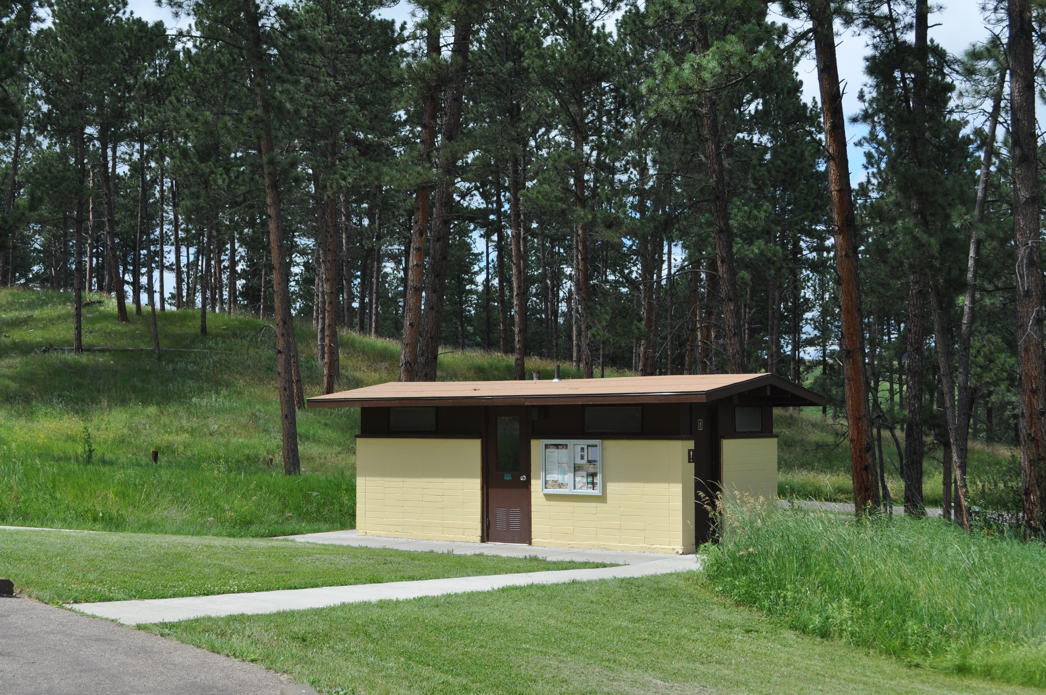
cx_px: 523
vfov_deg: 29.8
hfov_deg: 43.7
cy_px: 348
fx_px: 1306
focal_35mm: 45
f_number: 9
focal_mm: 30
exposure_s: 1/320
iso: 200
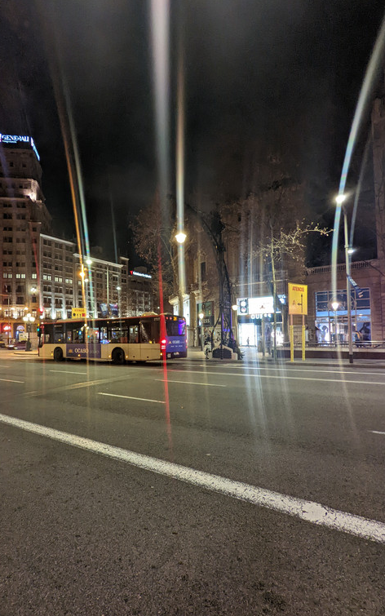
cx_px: 155
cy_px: 324
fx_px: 302
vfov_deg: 91.0
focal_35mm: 18
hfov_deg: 64.4
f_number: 2.2
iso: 574
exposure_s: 1/25.8
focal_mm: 2.35
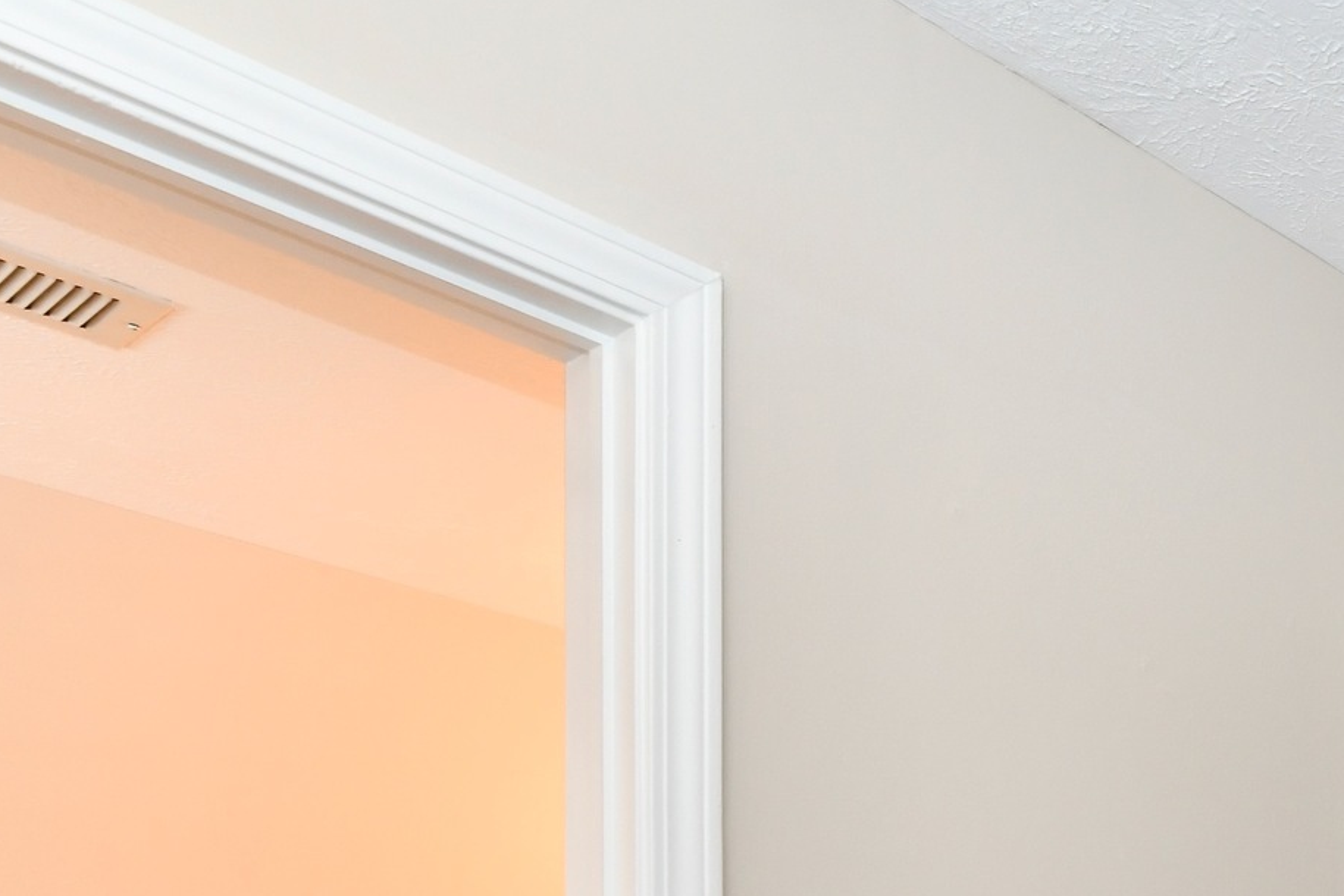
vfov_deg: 23.2
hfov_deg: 32.8
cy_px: 1334
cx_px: 1685
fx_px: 1755
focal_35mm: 47
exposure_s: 1/60
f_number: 6.3
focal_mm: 14
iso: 640
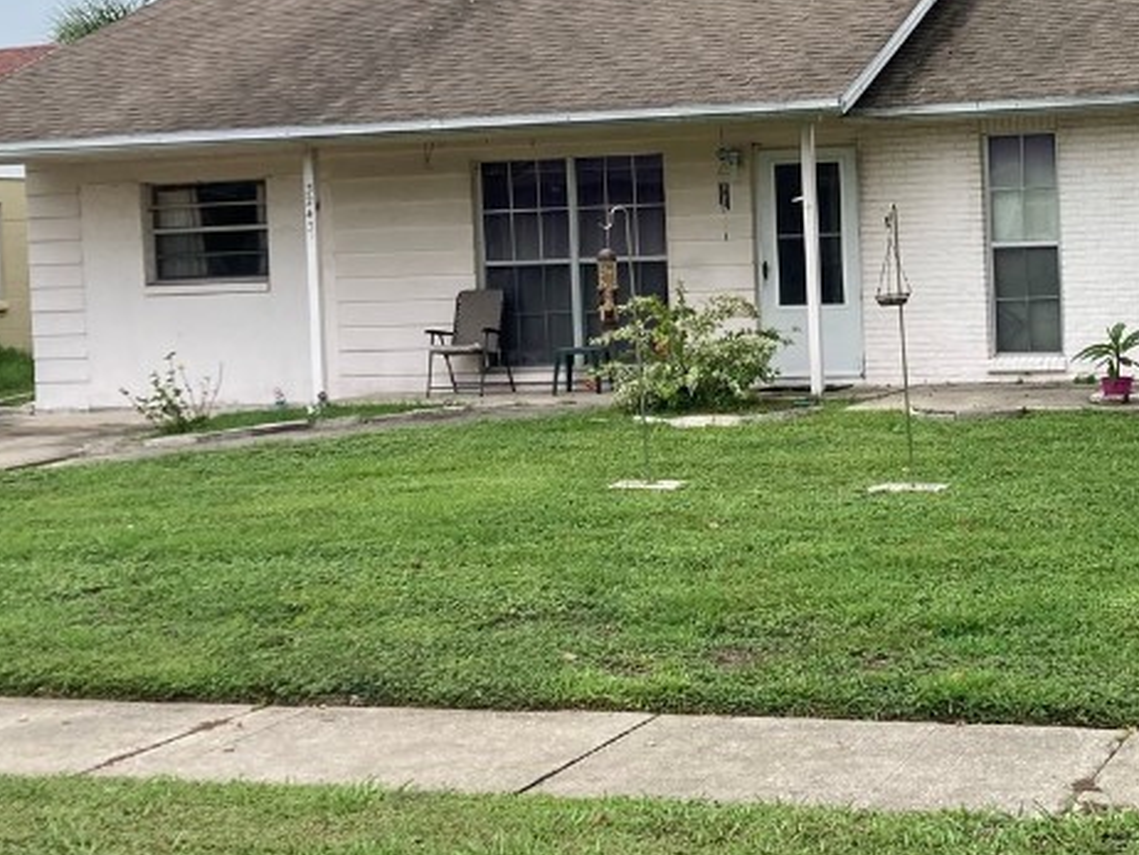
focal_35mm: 62
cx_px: 966
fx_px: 2041
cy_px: 320
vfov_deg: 23.6
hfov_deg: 30.2
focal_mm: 3.99
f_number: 1.8
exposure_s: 1/1215
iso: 20
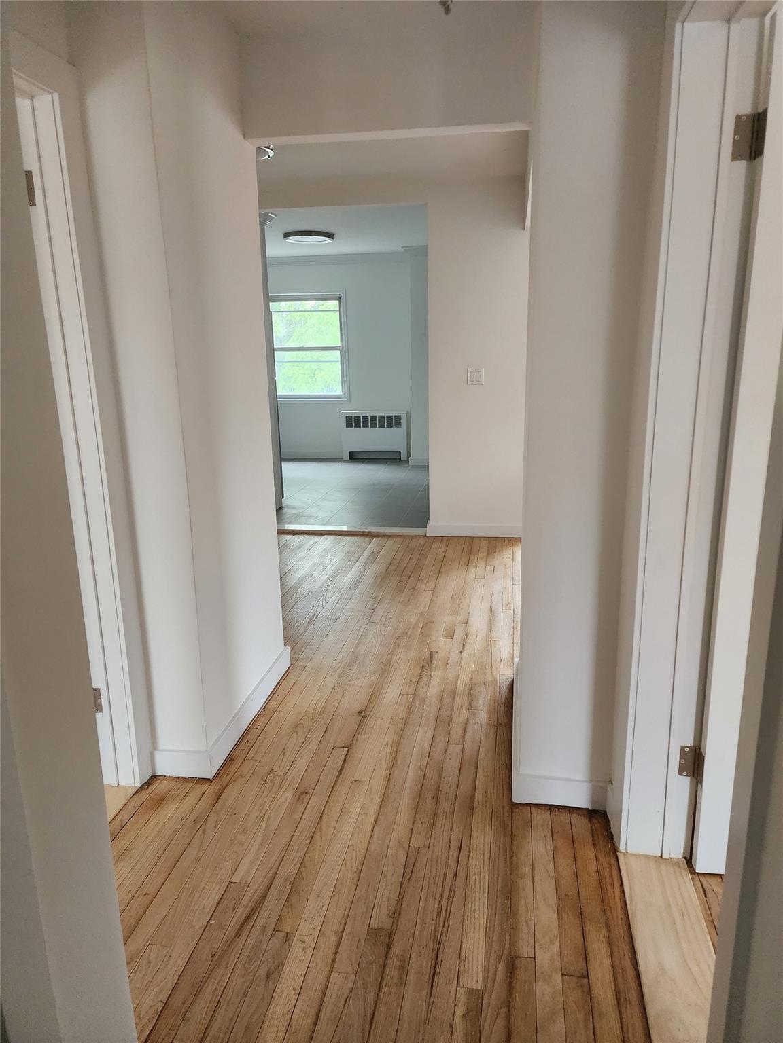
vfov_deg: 73.9
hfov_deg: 58.9
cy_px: 522
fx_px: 694
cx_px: 392
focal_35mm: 23
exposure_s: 1/120
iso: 1000
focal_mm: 6.4
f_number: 1.8
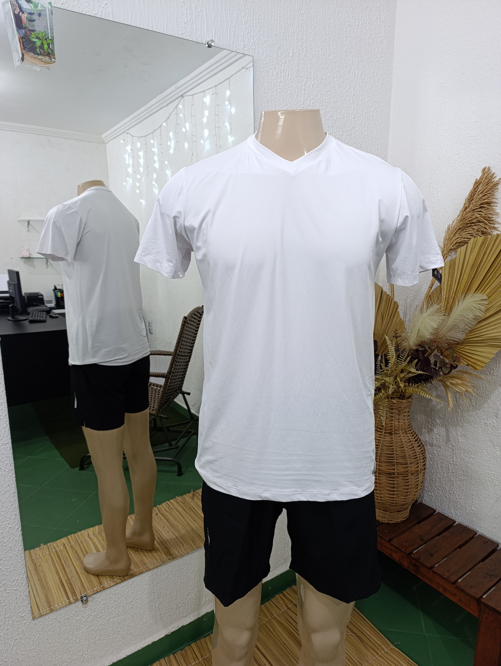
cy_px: 333
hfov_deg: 59.0
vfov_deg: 73.8
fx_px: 443
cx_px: 250
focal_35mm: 23
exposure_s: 1/60
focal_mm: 6.14
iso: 1000
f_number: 1.6
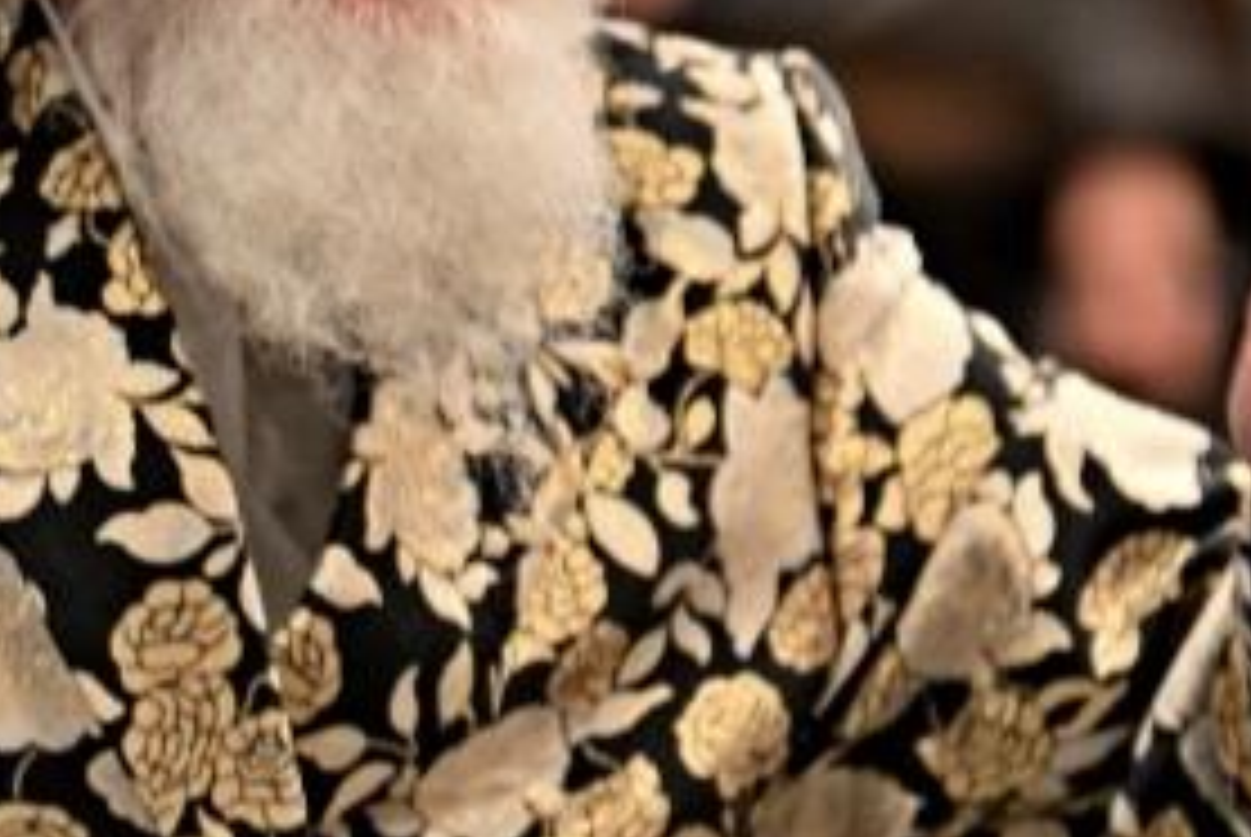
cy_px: -353
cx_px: -108
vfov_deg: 2.8
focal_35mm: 497
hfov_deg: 4.1
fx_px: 17289
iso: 640
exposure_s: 1/320
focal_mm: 135
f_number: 2.8
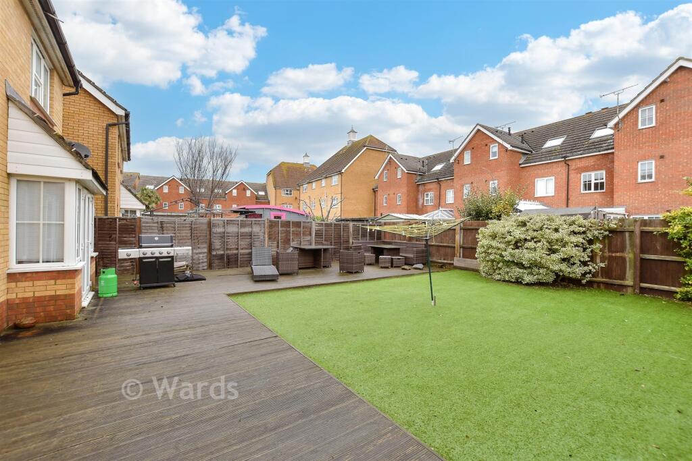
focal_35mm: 15
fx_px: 288
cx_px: 346
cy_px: 230
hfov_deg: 100.4
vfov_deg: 77.3
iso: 200
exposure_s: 1/40
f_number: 8
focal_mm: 10
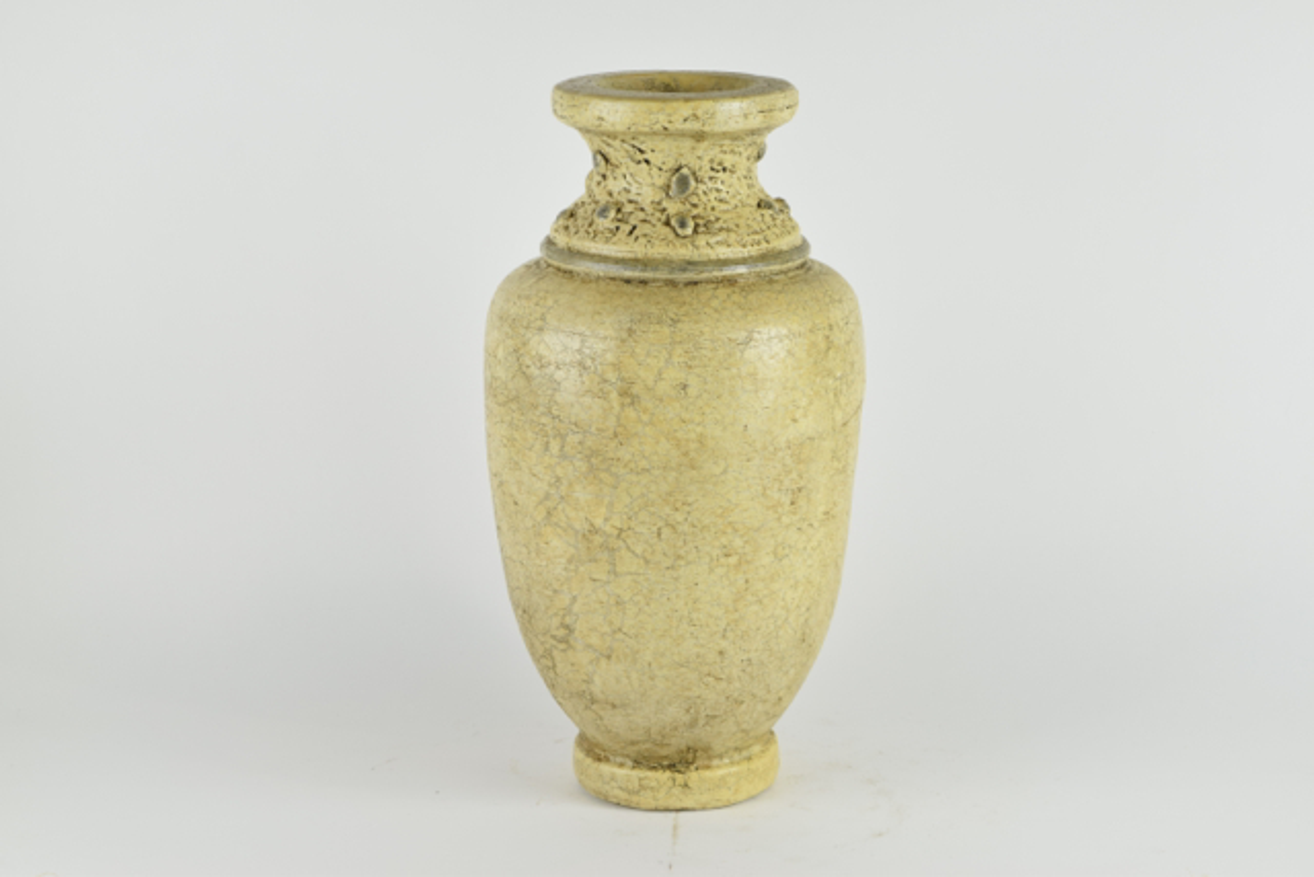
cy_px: 438
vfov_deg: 16.6
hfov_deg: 24.6
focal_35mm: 82
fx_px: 3012
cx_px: 657
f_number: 8
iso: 400
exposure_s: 1/125
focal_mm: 55
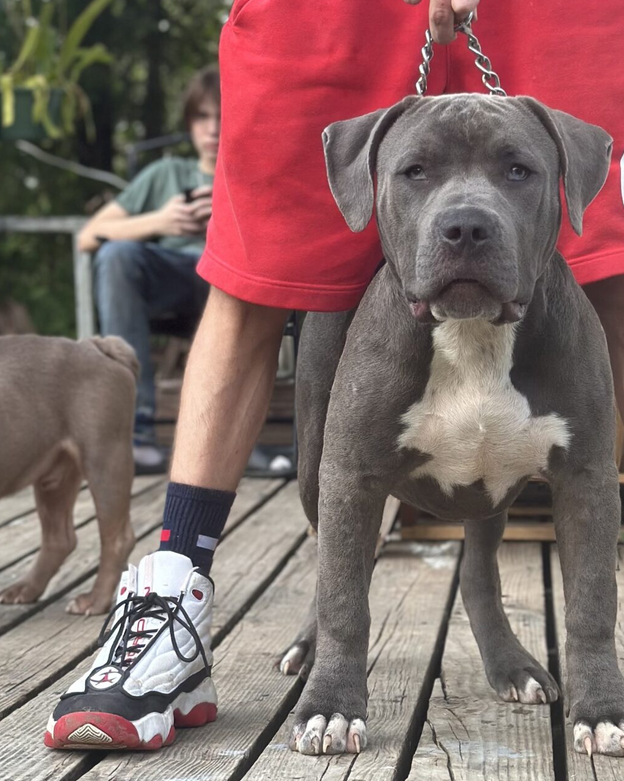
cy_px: 410
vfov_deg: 20.2
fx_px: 2194
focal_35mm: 95
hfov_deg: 16.2
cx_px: 419
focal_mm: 6.86
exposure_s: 1/248
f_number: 1.78
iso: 80
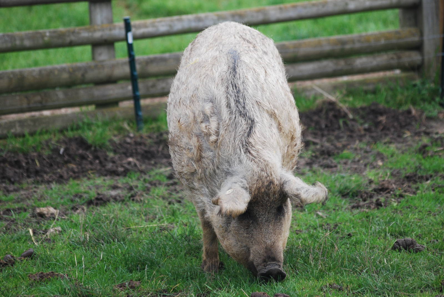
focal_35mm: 255
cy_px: 148
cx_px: 222
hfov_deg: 8.1
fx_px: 3149
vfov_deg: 5.4
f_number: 4.8
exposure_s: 1/320
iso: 400
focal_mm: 170
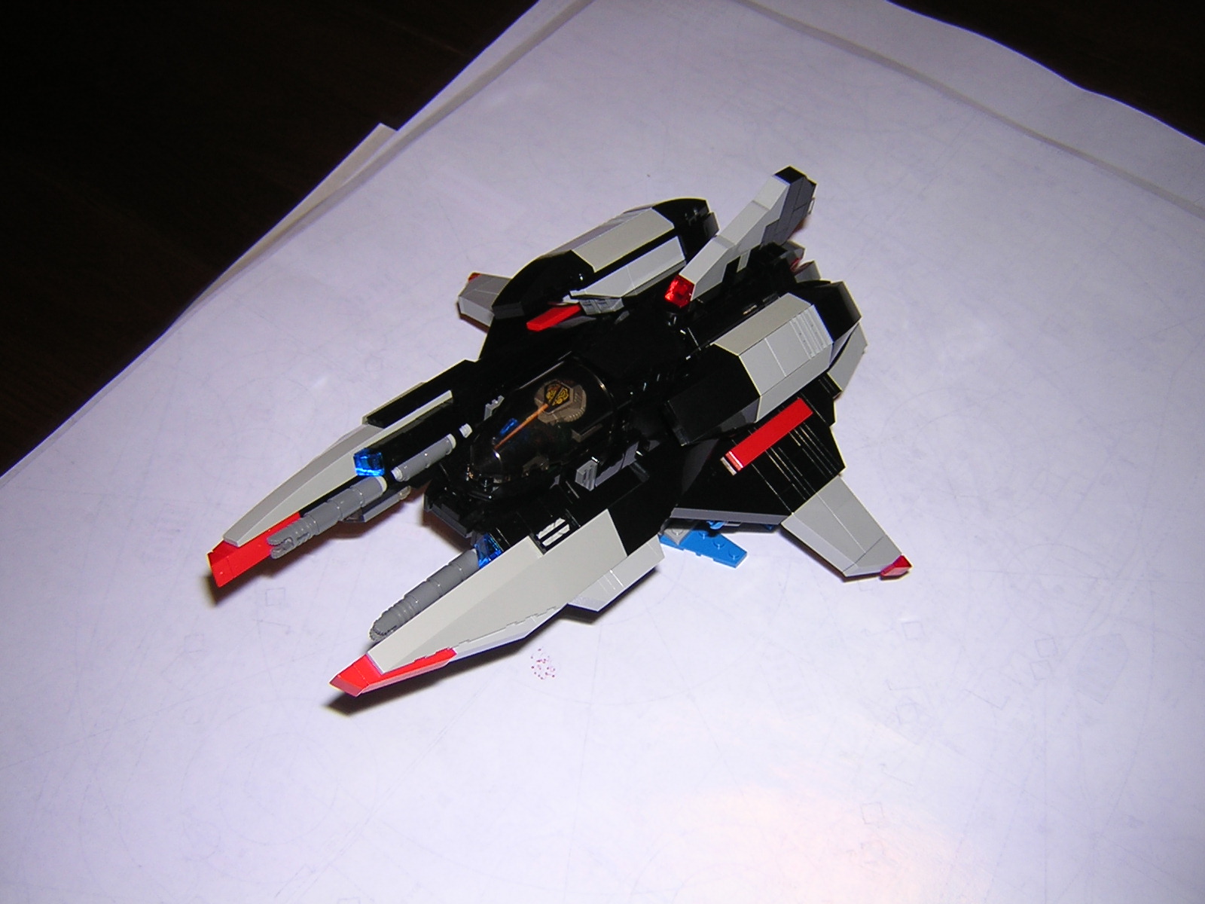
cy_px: 452
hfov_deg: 51.4
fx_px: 1253
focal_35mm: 36
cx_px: 602
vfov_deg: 39.7
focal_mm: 4.7
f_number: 2.6
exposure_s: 1/60.1
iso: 100
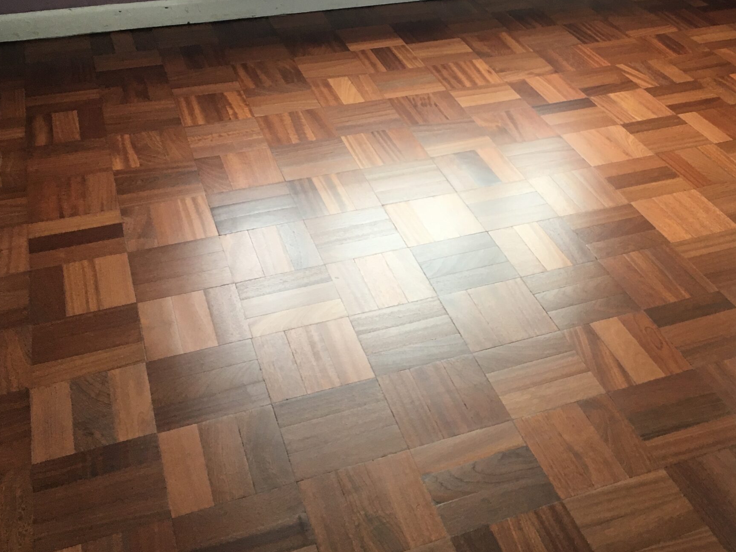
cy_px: 215
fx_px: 914
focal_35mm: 43
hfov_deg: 43.2
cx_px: 494
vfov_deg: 33.5
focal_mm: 4.15
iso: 50
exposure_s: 1/33
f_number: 2.2
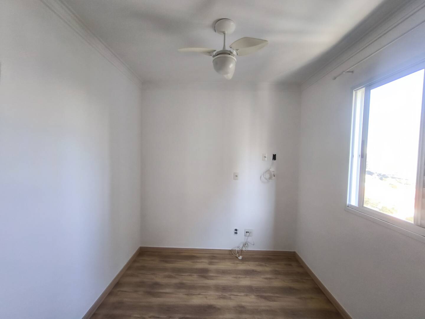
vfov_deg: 81.7
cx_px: 212
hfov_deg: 98.2
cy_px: 160
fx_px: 184
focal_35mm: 15
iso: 80
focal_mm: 1.91
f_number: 2.2
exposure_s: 1/60
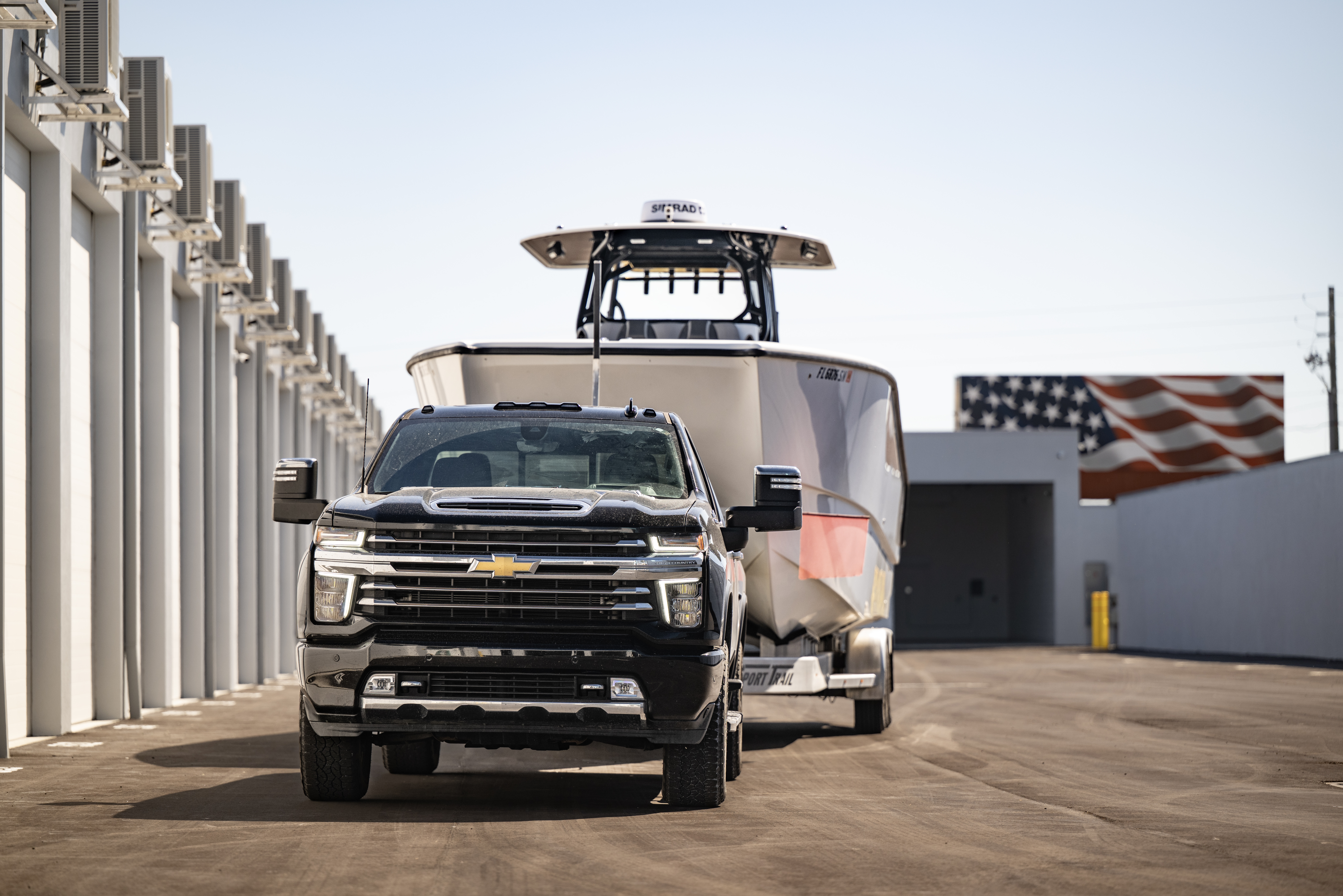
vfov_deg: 11.4
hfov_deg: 17.1
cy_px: 448
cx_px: 672
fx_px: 4476
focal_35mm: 120
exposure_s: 1/800
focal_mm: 120
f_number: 2.8
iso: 200
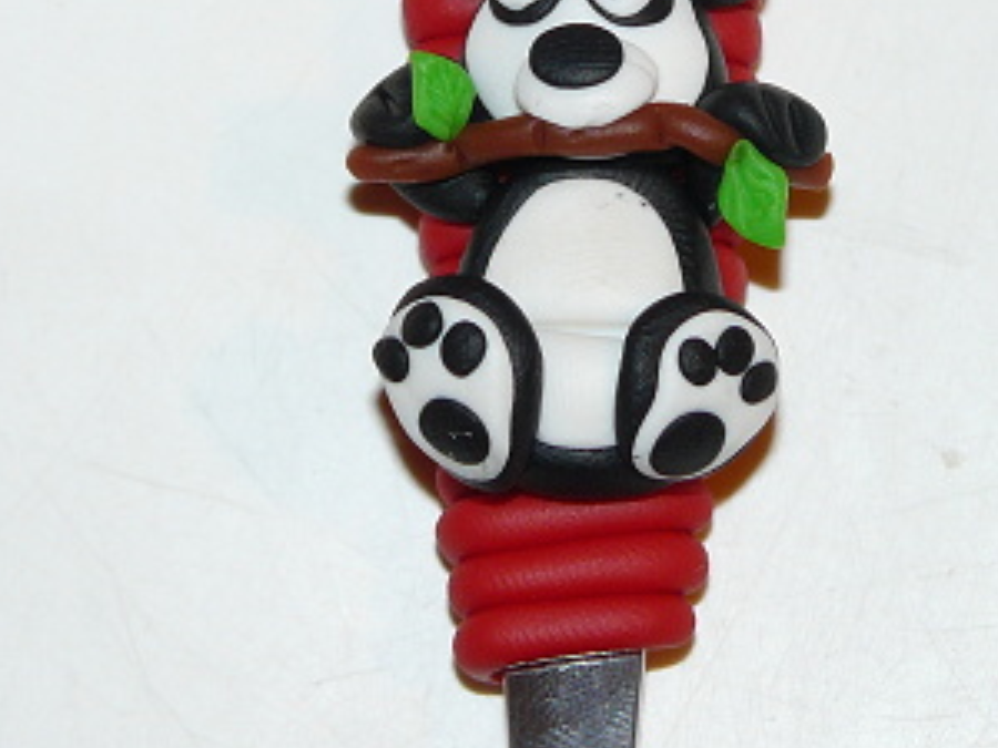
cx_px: 659
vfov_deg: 5.9
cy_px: -17
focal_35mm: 250
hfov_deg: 7.9
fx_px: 7208
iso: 100
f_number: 3.2
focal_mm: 19.5
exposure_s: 1/30
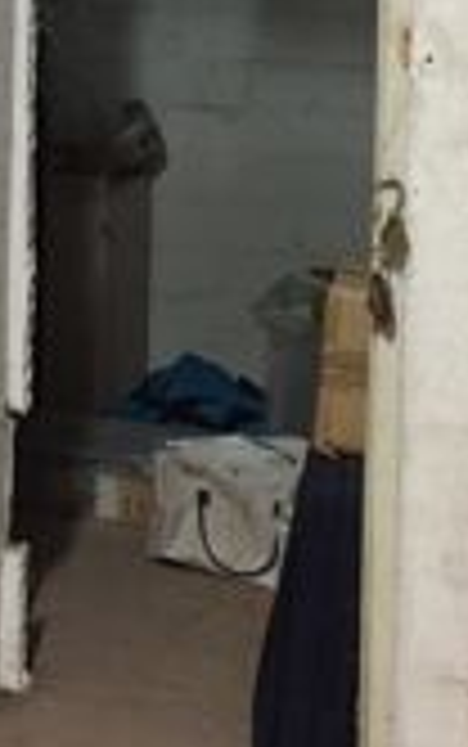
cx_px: 58
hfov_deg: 16.4
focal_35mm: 79
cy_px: 16
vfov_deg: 25.0
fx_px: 1609
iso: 250
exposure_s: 1/17
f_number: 2.2
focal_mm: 4.15
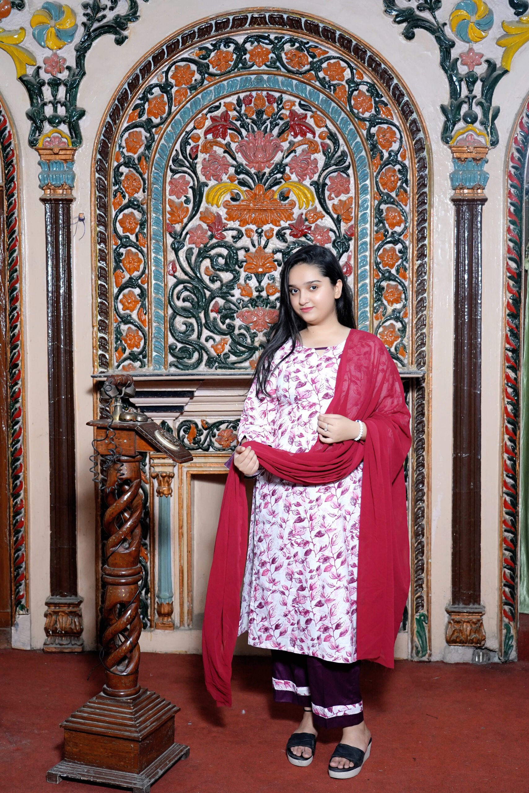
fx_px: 859
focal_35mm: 39
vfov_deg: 49.6
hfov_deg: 34.2
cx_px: 264
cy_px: 396
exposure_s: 1/125
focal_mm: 39
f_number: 4
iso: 1250
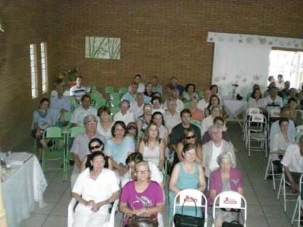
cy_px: 114
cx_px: 152
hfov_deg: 49.0
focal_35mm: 38
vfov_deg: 37.7
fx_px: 333
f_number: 3.1
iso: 800
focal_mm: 6.3
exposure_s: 1/60
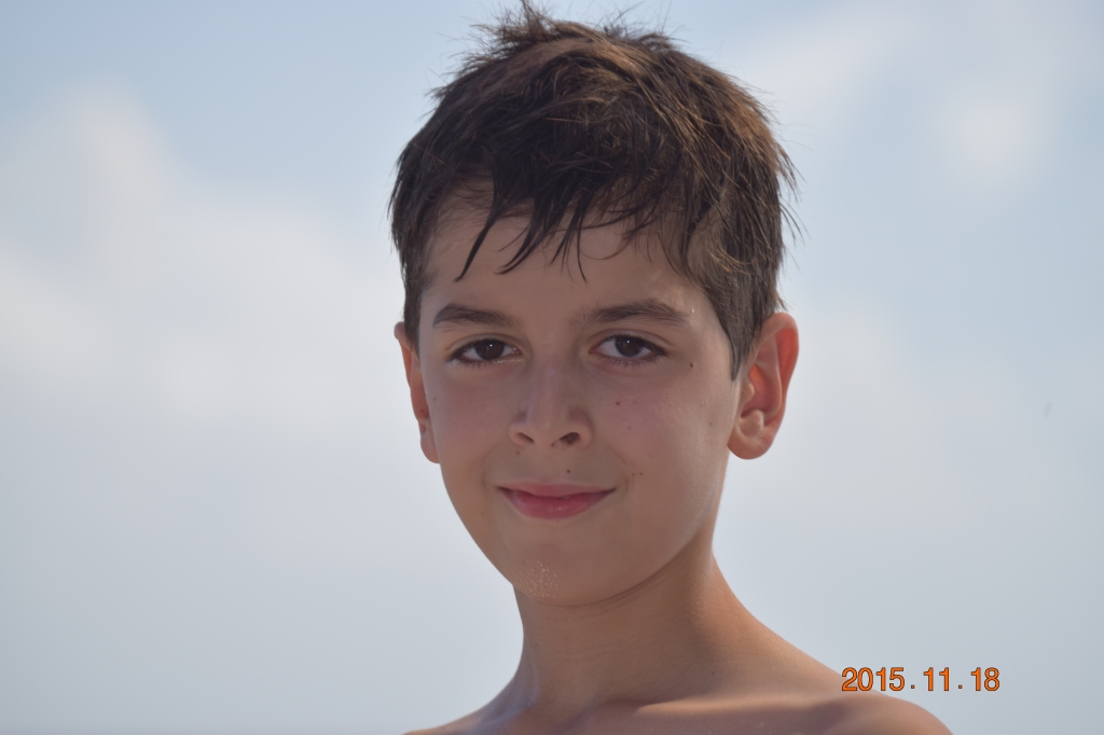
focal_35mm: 300
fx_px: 9197
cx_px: 552
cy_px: 368
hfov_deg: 6.9
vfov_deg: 4.6
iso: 100
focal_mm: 200
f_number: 6.3
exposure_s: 1/160
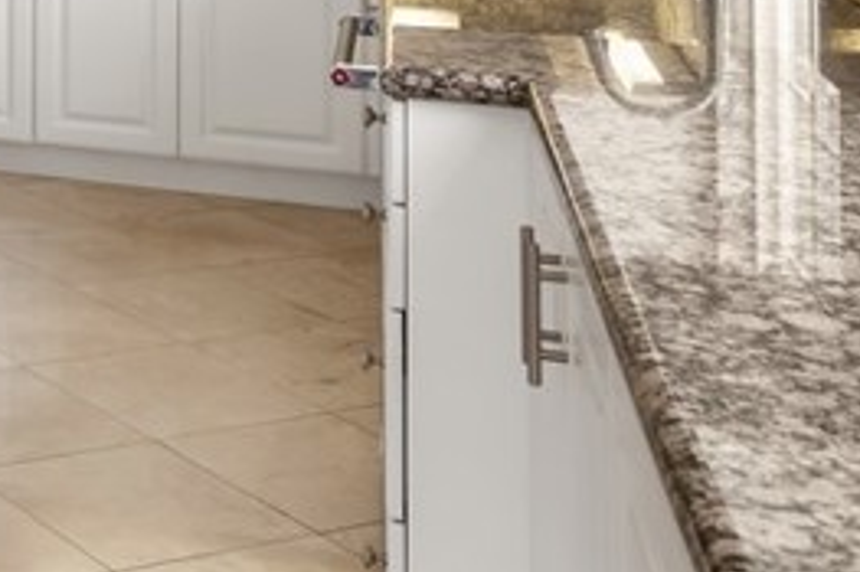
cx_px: -621
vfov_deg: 17.9
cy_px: -216
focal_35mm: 70
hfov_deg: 21.2
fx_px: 1671
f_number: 6.3
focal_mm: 18
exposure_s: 1/6
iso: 100
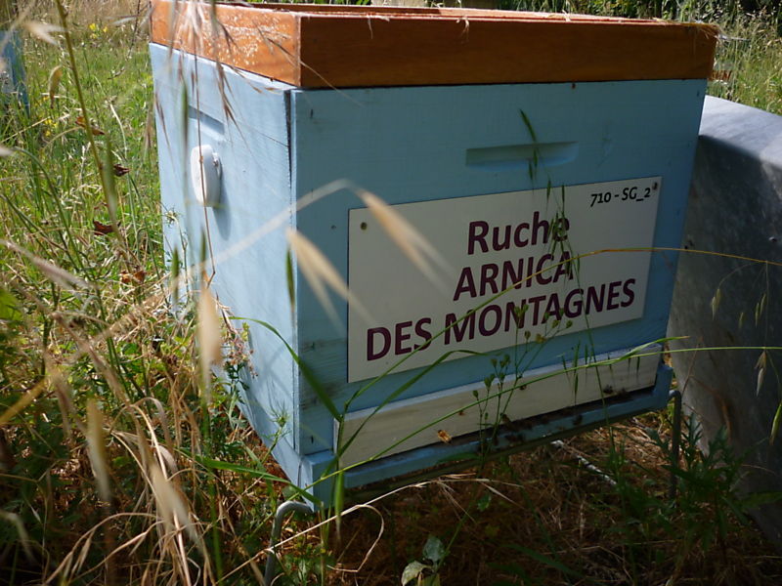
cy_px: 293
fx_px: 745
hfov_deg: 55.4
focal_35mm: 33
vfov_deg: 42.9
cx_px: 391
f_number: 2.8
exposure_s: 1/500
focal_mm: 5.5
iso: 80
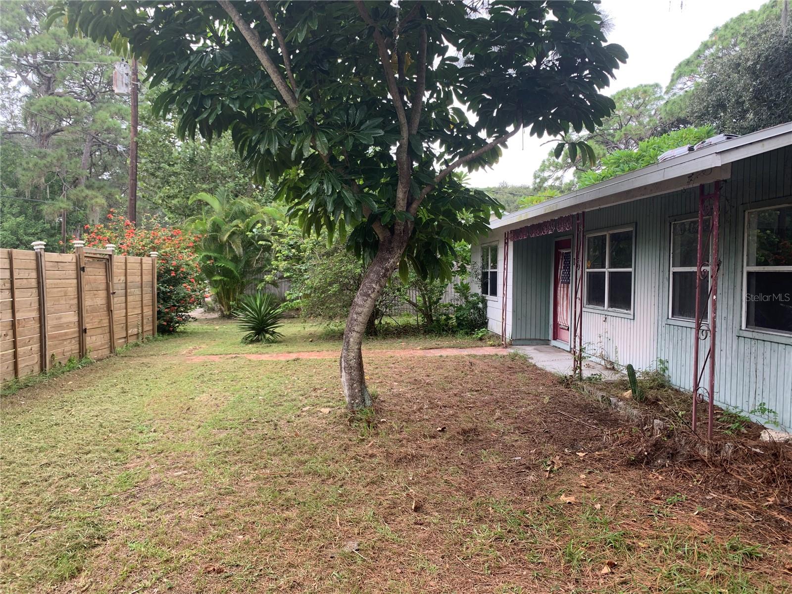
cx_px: 396
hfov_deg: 67.3
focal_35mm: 26
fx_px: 595
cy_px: 297
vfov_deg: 53.1
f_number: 1.8
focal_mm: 4.25
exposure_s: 1/140
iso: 25
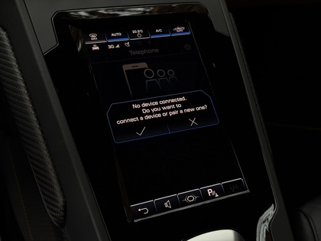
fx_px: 445
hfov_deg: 39.7
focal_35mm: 48
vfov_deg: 30.3
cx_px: 160
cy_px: 120
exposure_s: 1/251
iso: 200
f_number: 1.78
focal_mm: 6.76
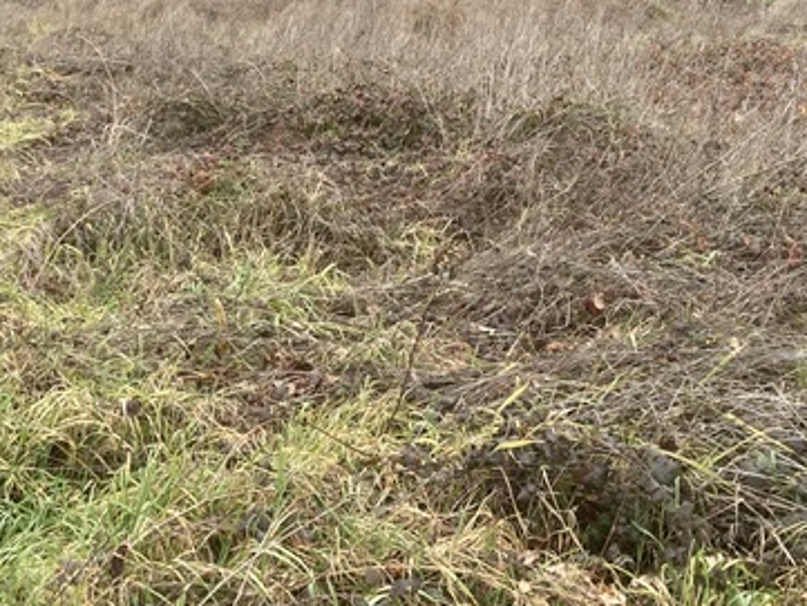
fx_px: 1446
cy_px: 105
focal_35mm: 62
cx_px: 270
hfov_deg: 31.0
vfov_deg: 23.3
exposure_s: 1/121
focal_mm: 3.99
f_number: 1.8
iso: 32
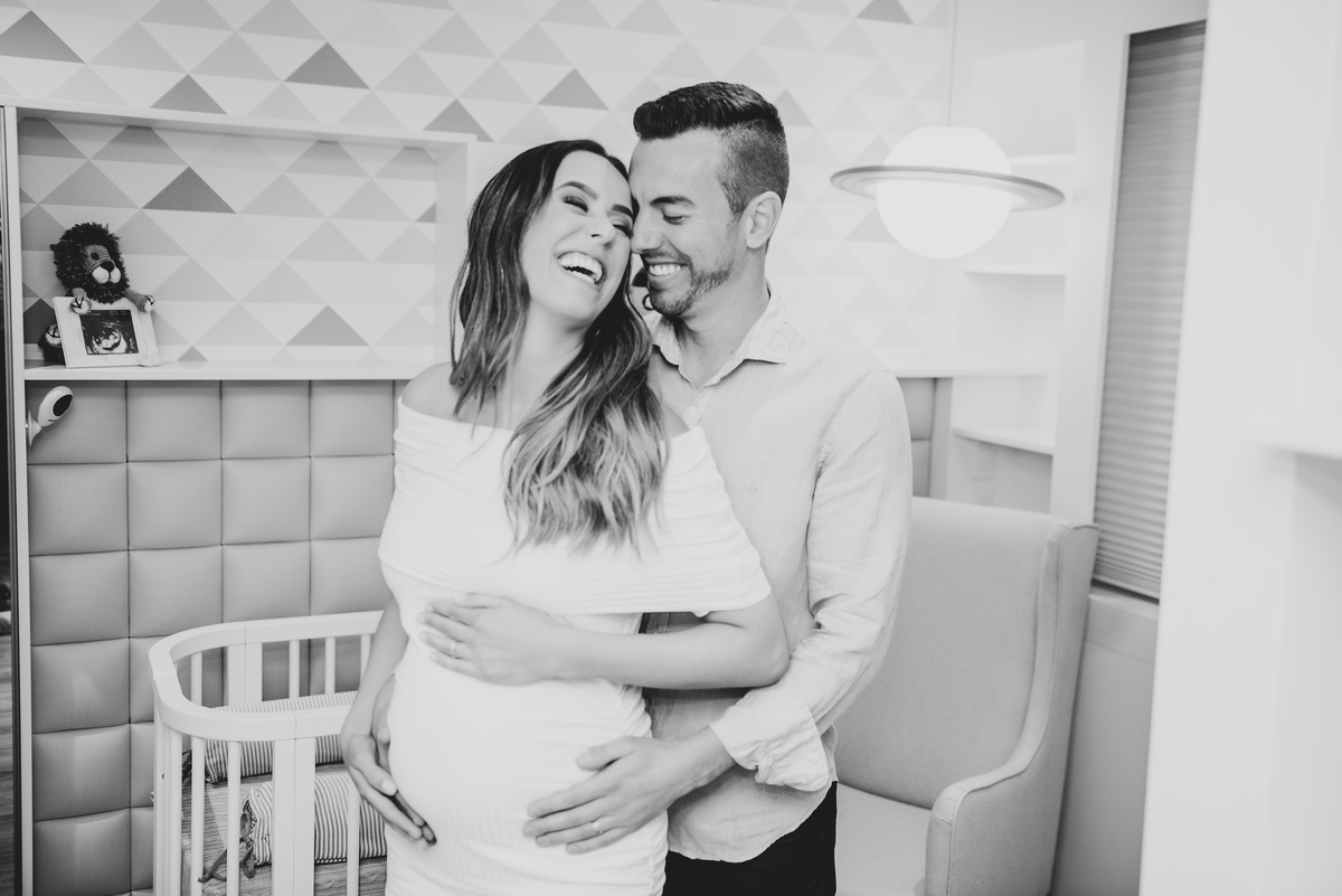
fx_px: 1417
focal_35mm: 38
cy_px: 448
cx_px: 671
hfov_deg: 50.7
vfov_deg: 35.1
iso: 500
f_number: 2.8
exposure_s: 1/160
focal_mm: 38
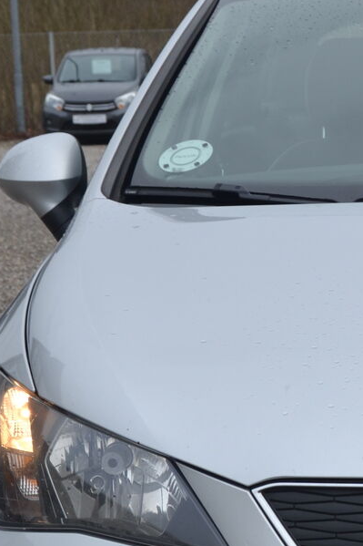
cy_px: 406
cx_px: 498
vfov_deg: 16.3
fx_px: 1892
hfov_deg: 10.7
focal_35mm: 125
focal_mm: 26
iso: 100
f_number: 6.3
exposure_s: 1/160
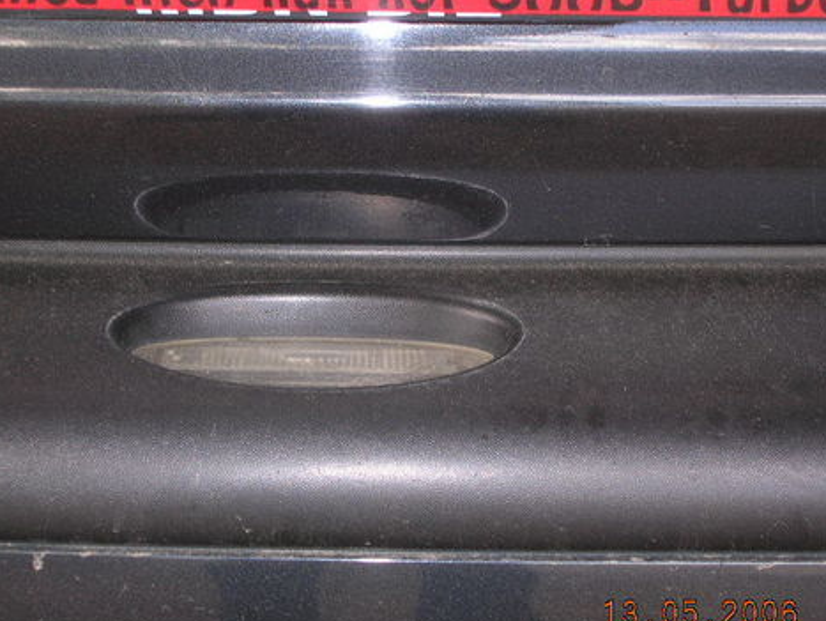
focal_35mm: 89
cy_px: 278
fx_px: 2125
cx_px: 322
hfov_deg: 22.0
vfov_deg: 16.6
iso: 50
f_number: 3.7
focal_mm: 10.9
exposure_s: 1/60.1
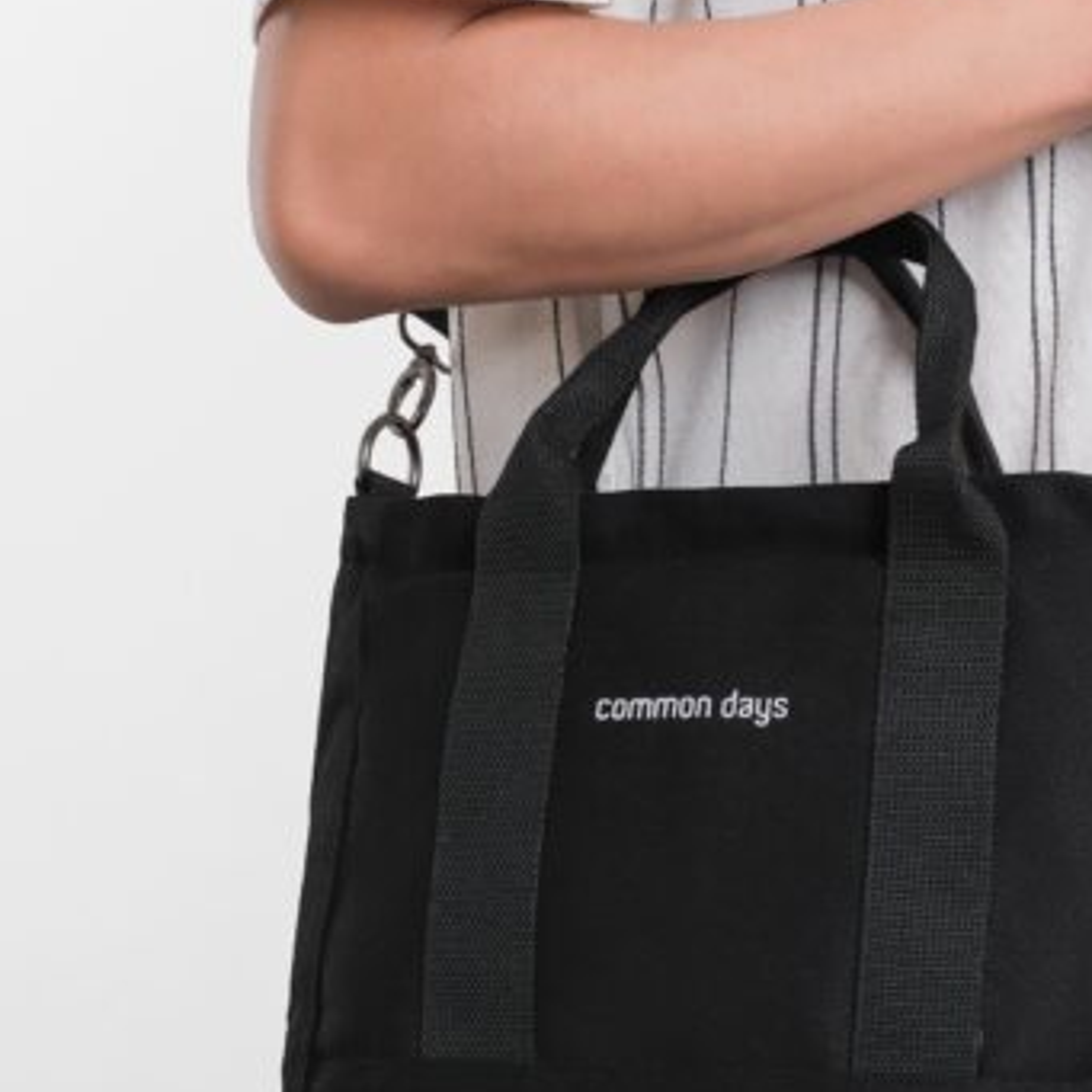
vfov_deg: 15.5
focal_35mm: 112
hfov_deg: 15.4
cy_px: 371
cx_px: 884
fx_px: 3997
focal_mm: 33
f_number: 8
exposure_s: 1/160
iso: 250
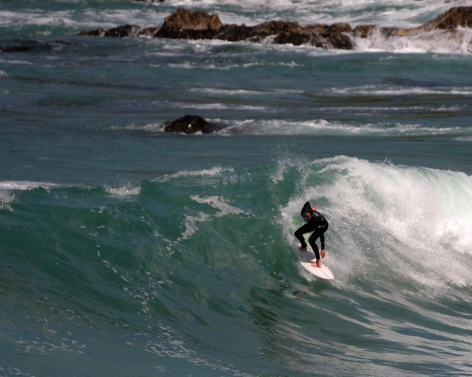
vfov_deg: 1.9
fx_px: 11177
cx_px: 320
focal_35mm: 800
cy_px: 209
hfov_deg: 2.4
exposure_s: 1/2500
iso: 250
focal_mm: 352
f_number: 6.3
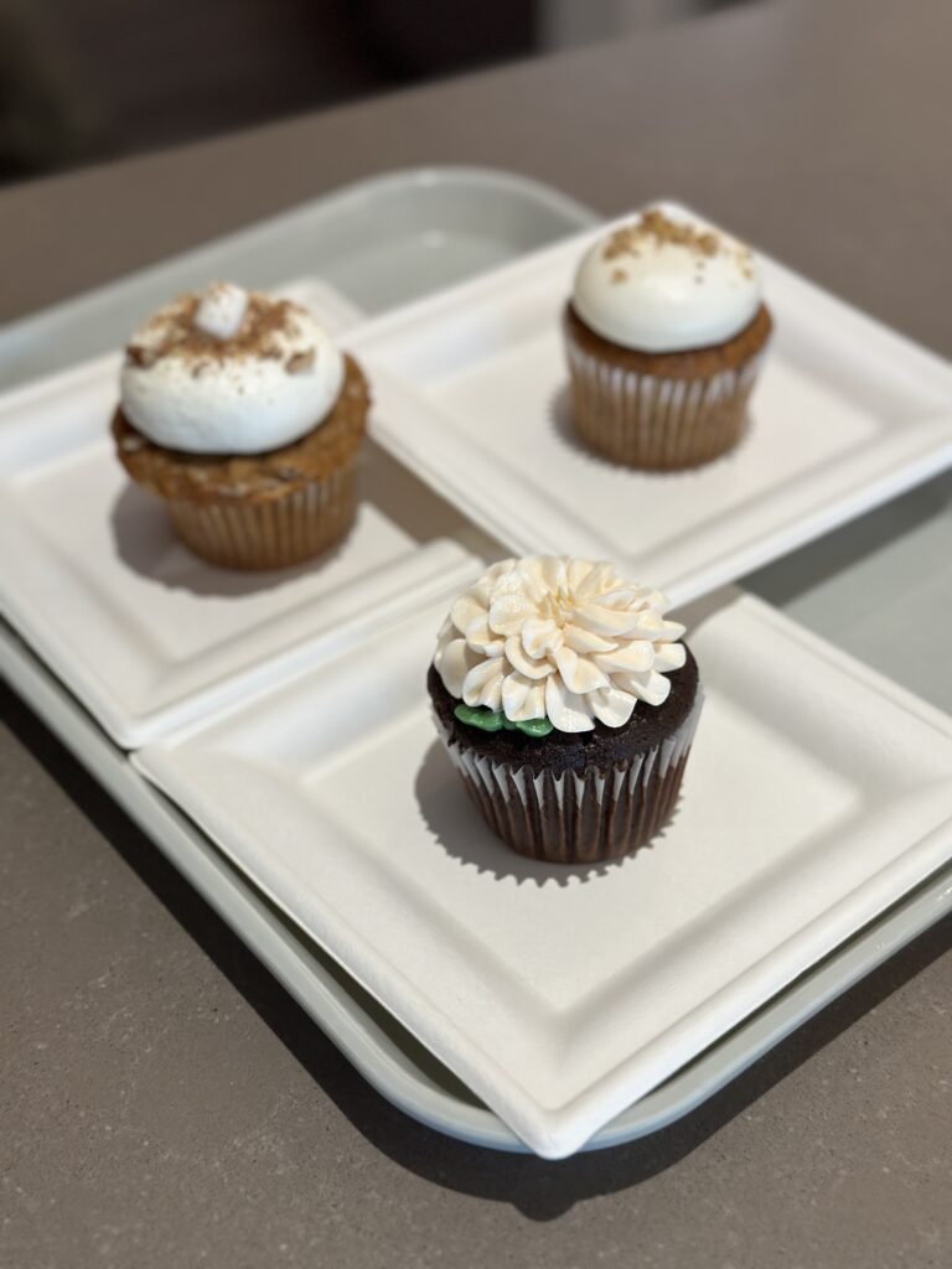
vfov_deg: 39.7
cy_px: 634
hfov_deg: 30.3
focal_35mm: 48
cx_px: 476
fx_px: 1760
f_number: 1.78
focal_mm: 6.86
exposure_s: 1/60
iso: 125
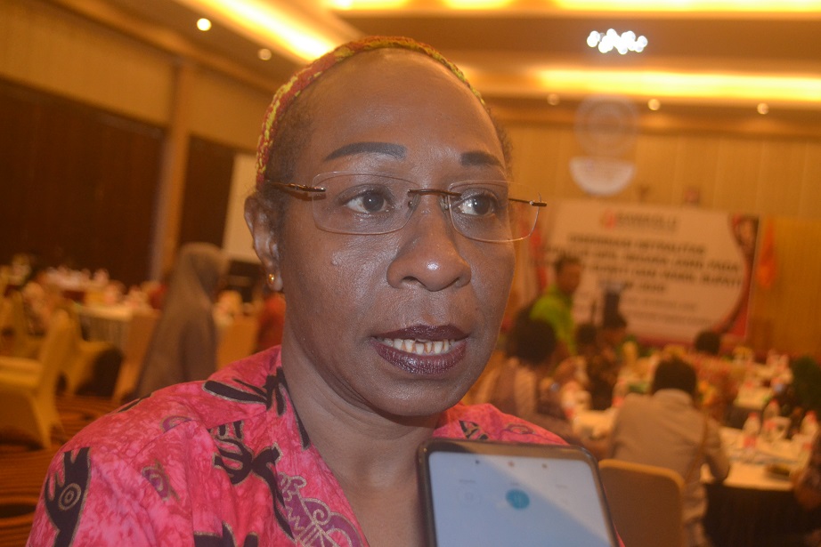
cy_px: 274
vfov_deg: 31.9
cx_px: 410
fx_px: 958
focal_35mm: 42
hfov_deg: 46.4
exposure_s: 1/60
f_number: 4.5
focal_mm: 28
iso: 1600
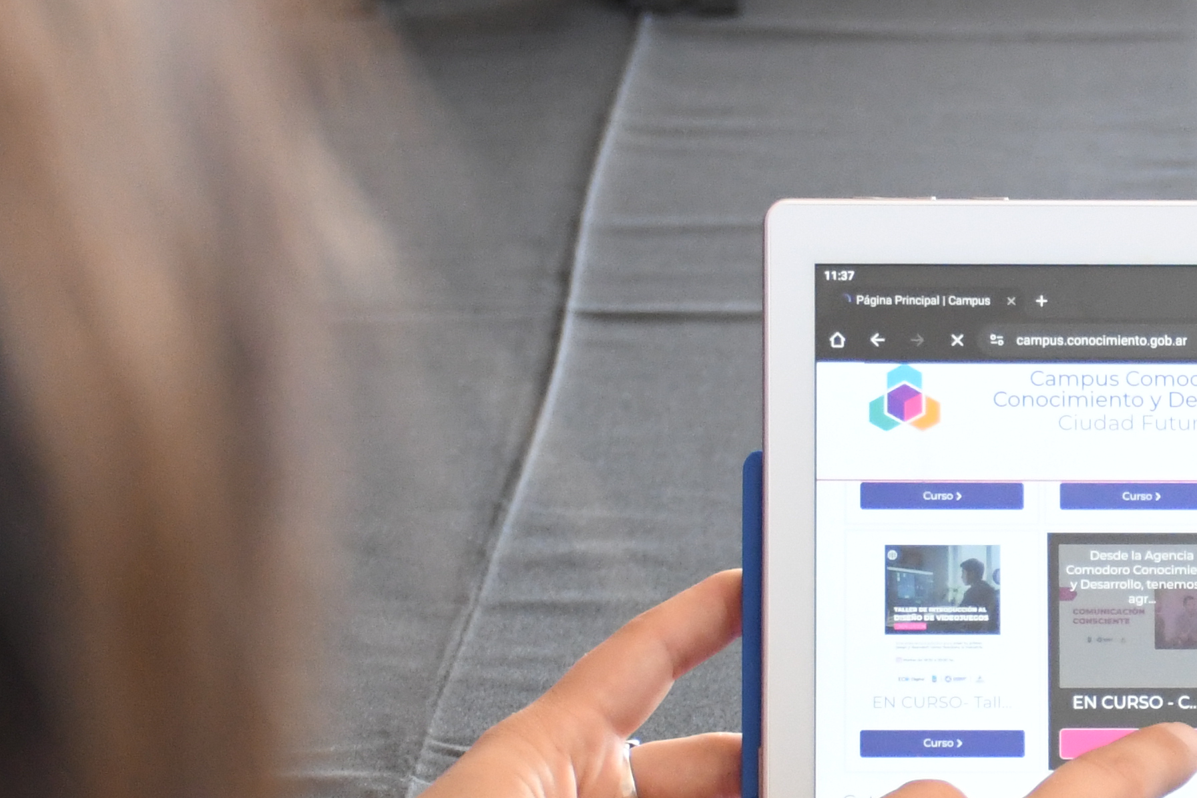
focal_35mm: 177
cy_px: 594
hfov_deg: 11.5
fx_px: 5884
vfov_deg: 7.7
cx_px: 1212
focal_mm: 38
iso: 2000
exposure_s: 1/160
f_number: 4.2
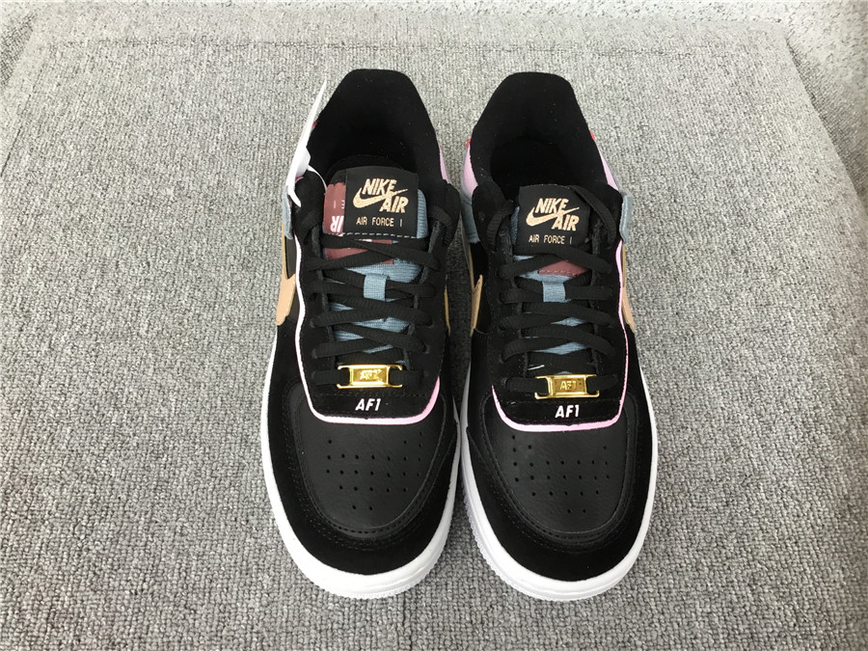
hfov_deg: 58.4
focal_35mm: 31
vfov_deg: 45.4
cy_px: 326
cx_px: 434
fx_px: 777
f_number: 2.4
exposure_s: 1/33
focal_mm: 3.3
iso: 32
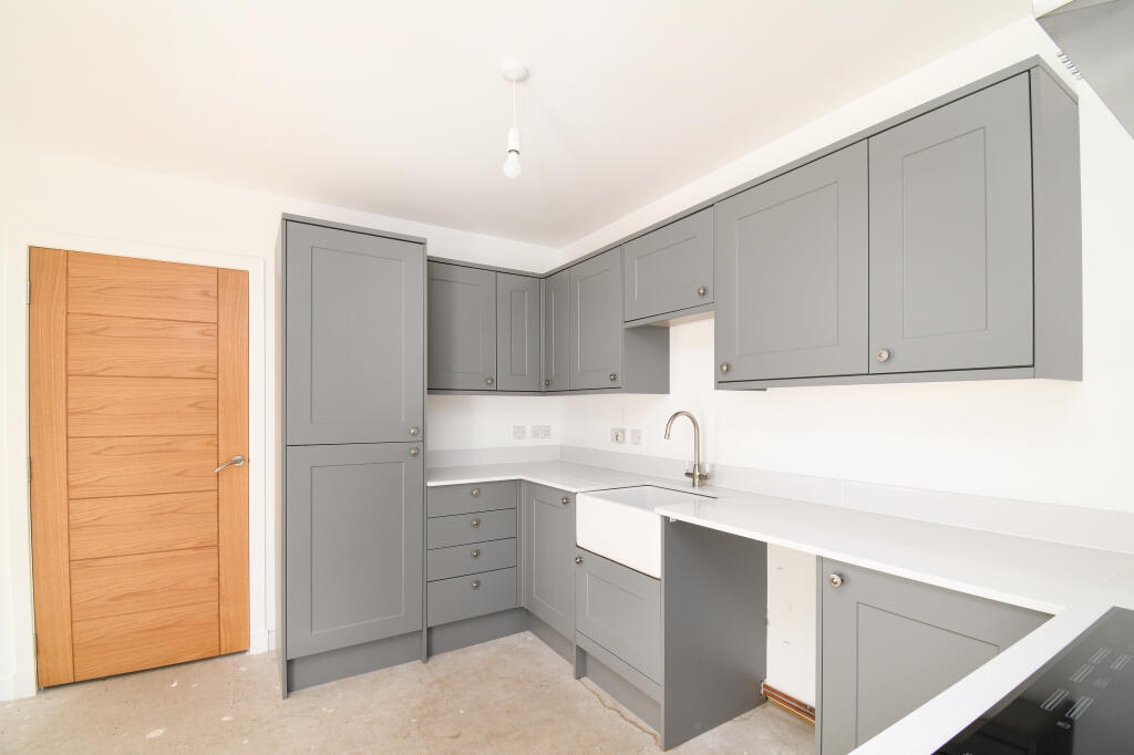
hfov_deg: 100.4
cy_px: 378
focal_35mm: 15
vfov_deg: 77.3
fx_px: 472
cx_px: 567
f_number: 10
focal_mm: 10
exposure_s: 1/25
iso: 250
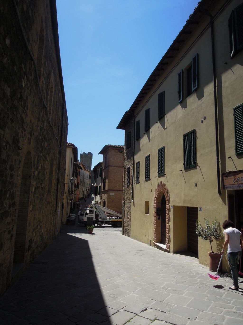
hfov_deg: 56.8
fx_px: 225
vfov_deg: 71.6
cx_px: 122
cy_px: 162
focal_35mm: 24
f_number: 4
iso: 160
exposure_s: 1/1600
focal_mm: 4.3
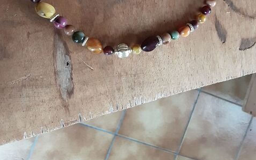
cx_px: 129
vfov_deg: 31.0
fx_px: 279
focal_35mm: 40
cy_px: 25
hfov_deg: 49.3
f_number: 1.9
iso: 250
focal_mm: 2.9
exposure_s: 1/25
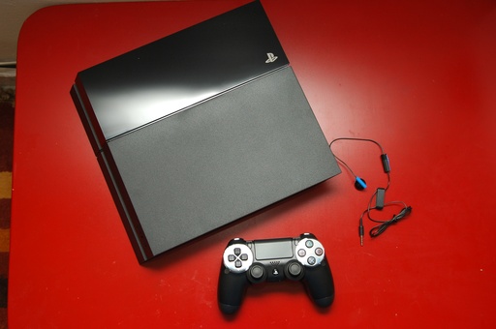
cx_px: 248
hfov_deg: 53.2
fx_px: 495
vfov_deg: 36.8
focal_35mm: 36
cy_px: 164
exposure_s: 1/60
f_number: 4
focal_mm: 24
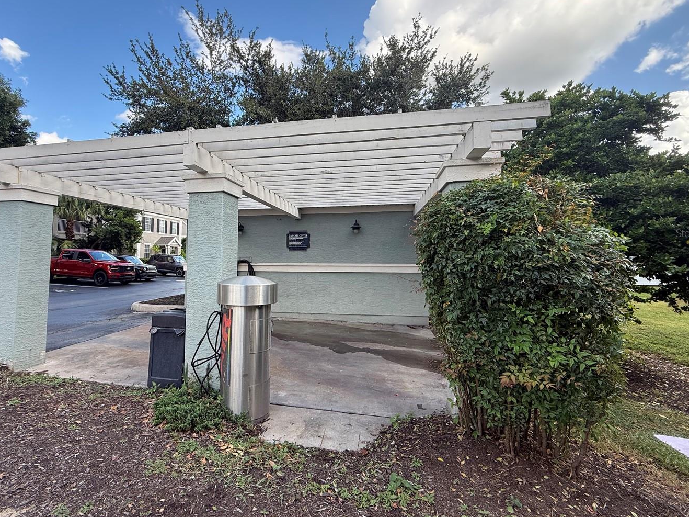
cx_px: 307
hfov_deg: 90.7
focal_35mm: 17
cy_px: 233
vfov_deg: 74.5
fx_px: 338
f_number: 2.2
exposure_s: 1/313
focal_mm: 2.22
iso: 50
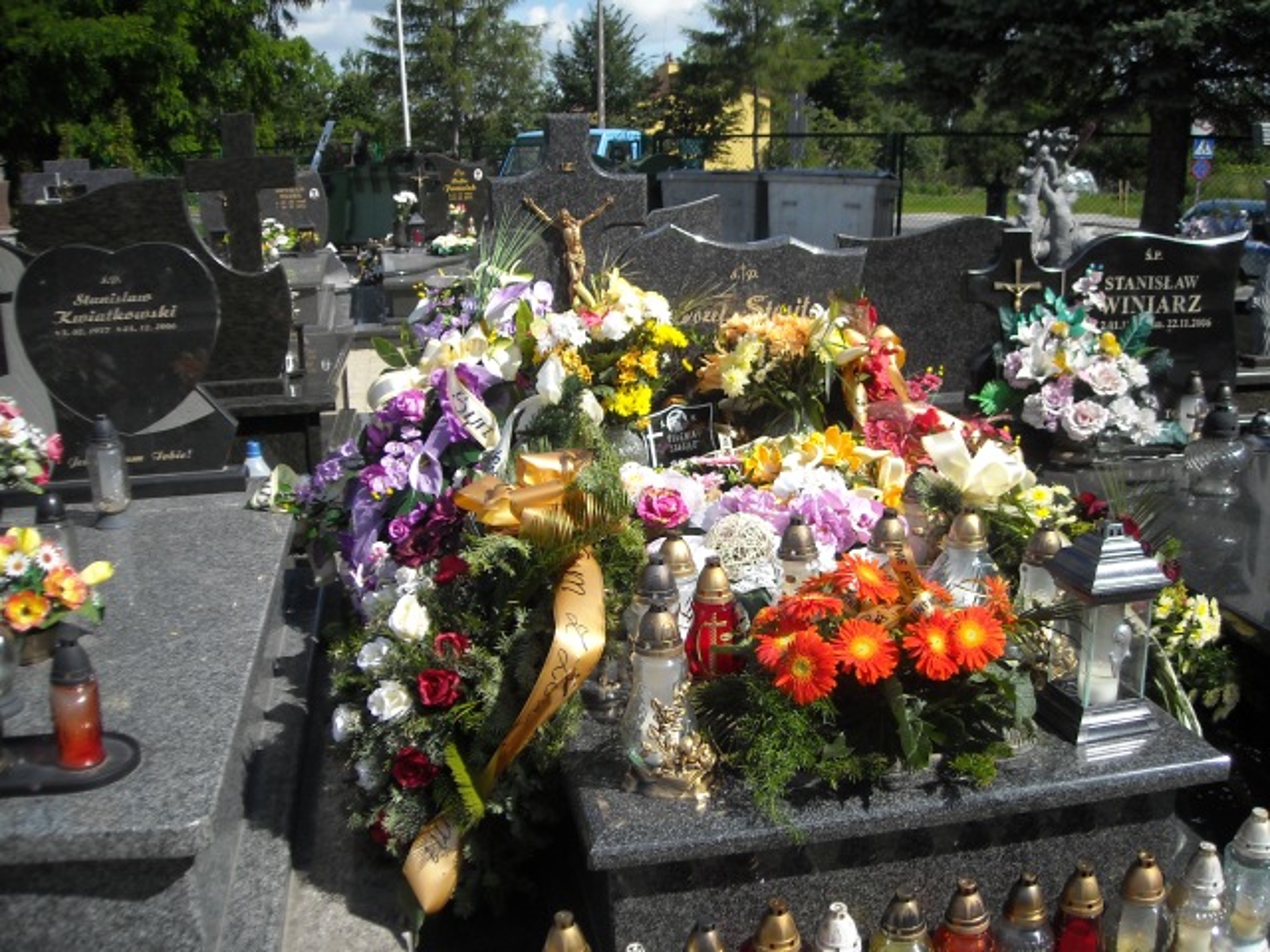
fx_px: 1284
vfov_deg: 40.7
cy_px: 476
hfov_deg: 52.6
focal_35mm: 35
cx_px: 635
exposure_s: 1/272
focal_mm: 5.7
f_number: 5.6
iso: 64
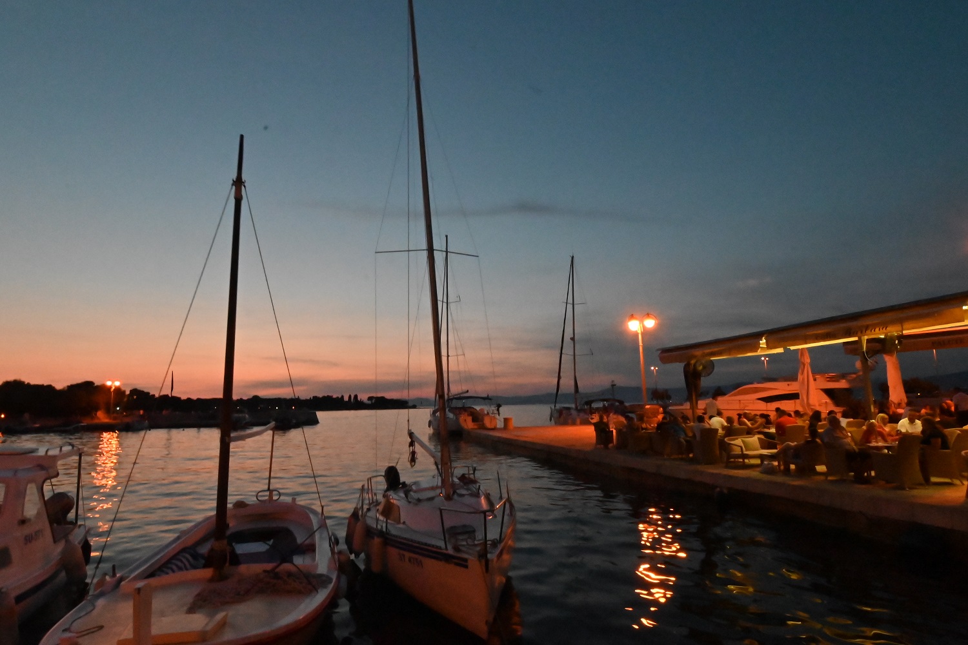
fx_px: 484
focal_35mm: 18
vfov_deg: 67.4
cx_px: 484
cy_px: 322
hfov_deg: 90.0
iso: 7200
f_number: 22
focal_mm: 12
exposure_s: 1/20
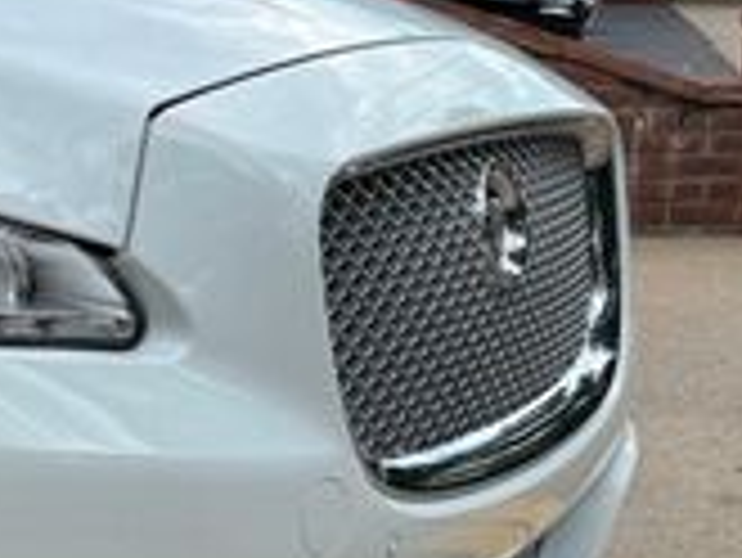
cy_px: 364
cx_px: -684
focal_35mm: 93
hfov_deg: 16.6
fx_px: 1995
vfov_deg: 15.9
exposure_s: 1/1585
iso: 80
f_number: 1.78
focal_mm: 6.76
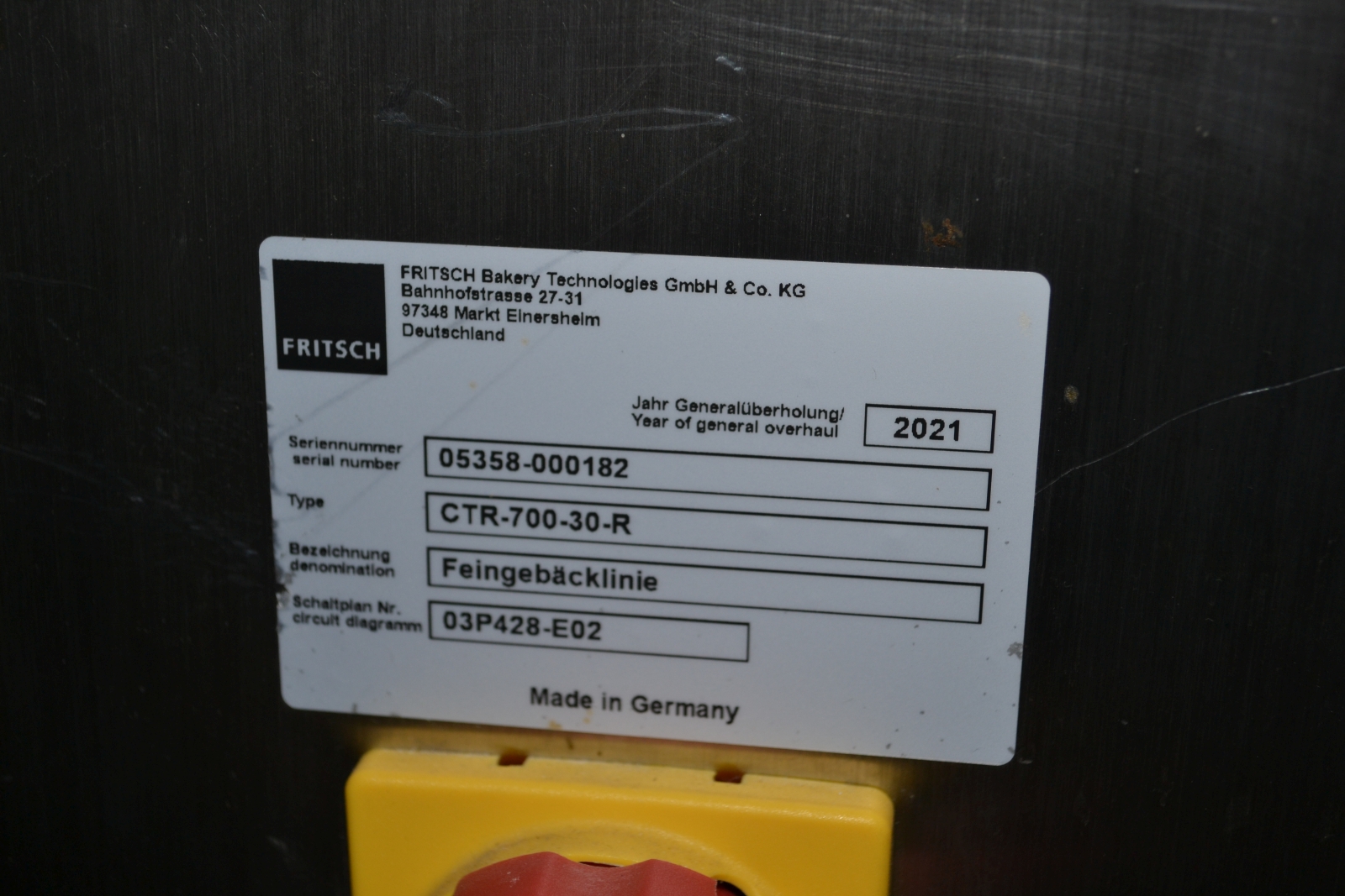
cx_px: 672
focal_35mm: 54
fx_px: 2018
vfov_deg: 25.1
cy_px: 448
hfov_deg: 36.9
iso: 250
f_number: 5
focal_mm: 36
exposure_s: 1/60
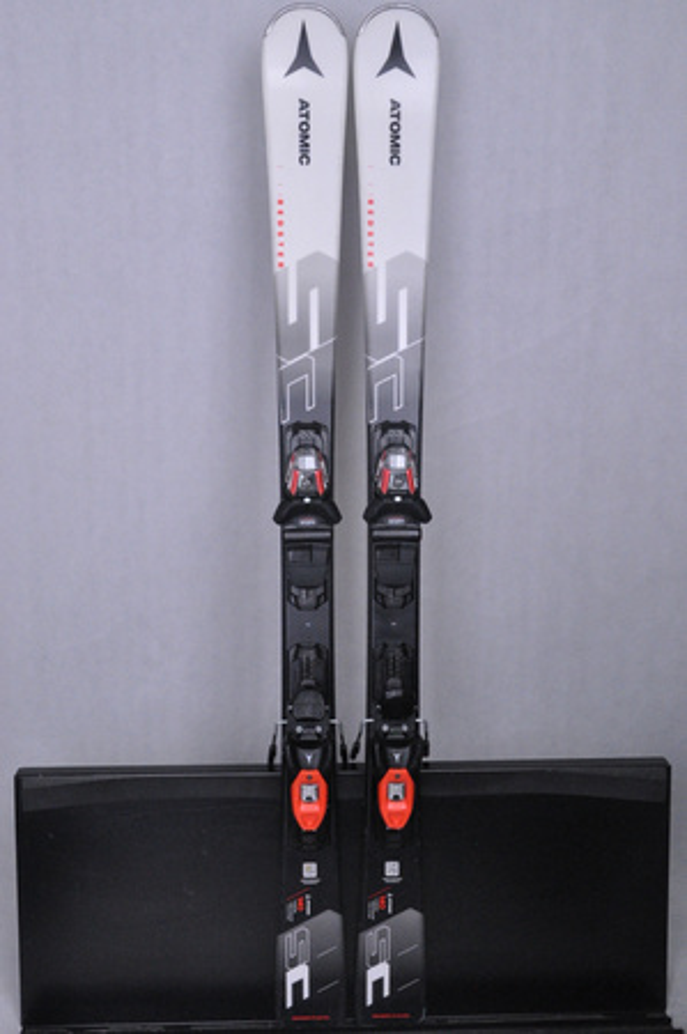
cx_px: 344
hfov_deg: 31.8
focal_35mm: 42
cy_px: 517
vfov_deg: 46.4
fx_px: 1205
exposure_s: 1/125
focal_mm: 28
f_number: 9.5
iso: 3200
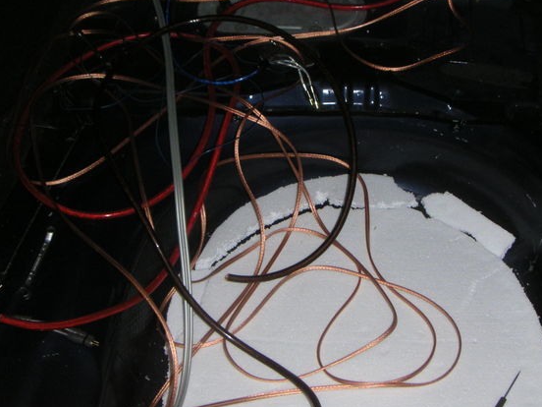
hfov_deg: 37.5
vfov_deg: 28.6
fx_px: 799
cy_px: 192
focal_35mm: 51
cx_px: 296
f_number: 6.7
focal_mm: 5.8
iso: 200
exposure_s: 1/45
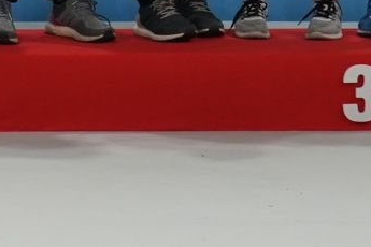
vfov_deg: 4.9
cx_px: -199
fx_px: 2793
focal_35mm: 271
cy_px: -350
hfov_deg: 7.5
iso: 800
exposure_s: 1/250
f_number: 2.8
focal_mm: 35
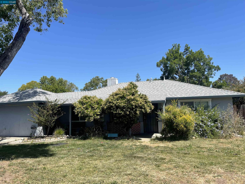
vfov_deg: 54.9
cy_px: 92
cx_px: 122
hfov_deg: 69.4
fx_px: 177
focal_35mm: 25
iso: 32
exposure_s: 1/2857
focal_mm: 5.1
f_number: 1.6
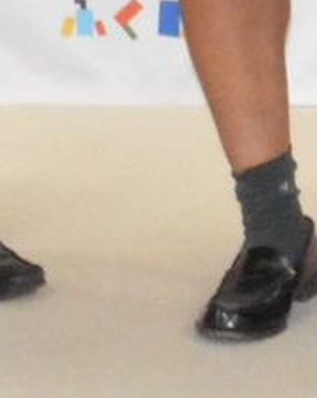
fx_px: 4716
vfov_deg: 4.6
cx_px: 630
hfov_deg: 3.8
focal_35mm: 401
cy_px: -784
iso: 6400
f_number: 16
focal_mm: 30
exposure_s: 1/80
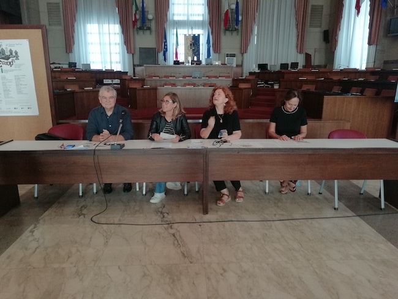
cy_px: 150
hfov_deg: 67.3
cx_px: 199
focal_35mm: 26
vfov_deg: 53.1
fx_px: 299
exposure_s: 1/33.3
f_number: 2.2
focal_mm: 3.46
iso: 125
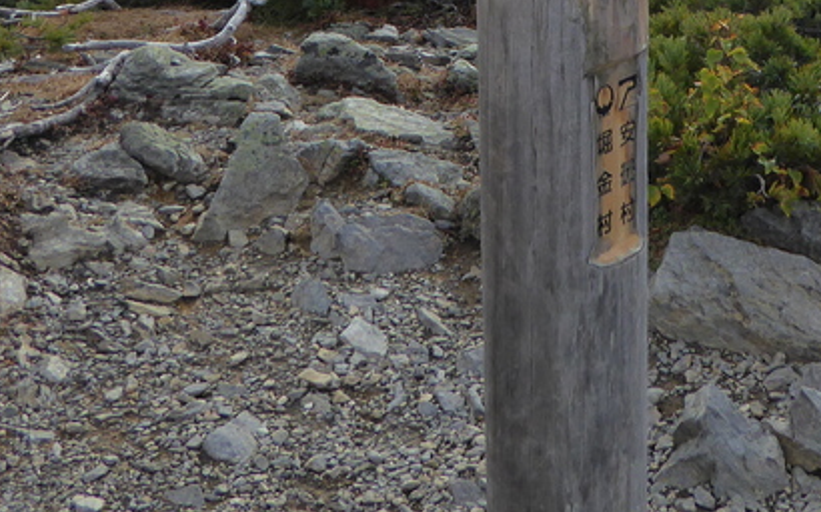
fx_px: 1387
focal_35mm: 62
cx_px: 555
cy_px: -128
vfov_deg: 19.5
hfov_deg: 32.7
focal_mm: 4.3
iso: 160
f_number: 3.3
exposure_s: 1/1000
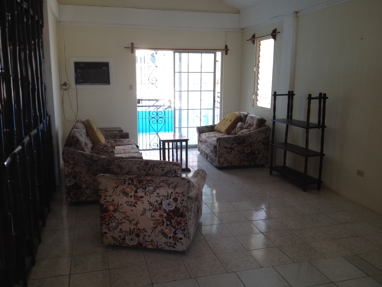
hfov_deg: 52.6
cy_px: 144
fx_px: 386
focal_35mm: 35
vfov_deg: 40.7
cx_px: 191
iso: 50
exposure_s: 1/30
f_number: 2.4
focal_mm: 4.28
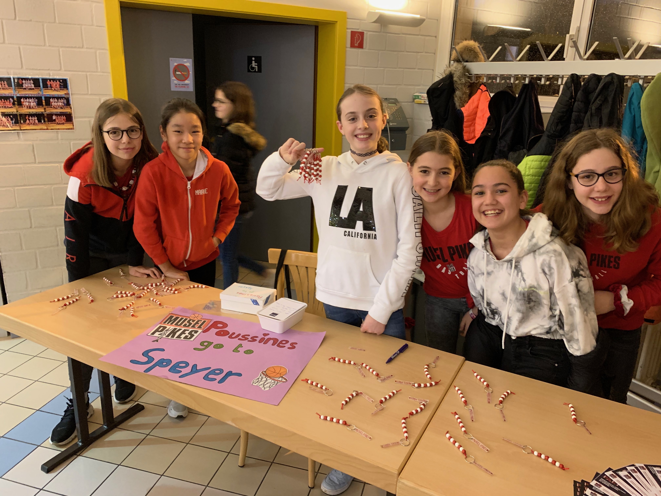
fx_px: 496
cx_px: 330
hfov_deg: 67.3
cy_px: 248
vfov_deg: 53.1
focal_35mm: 26
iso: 400
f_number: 1.8
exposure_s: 1/33
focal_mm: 4.25
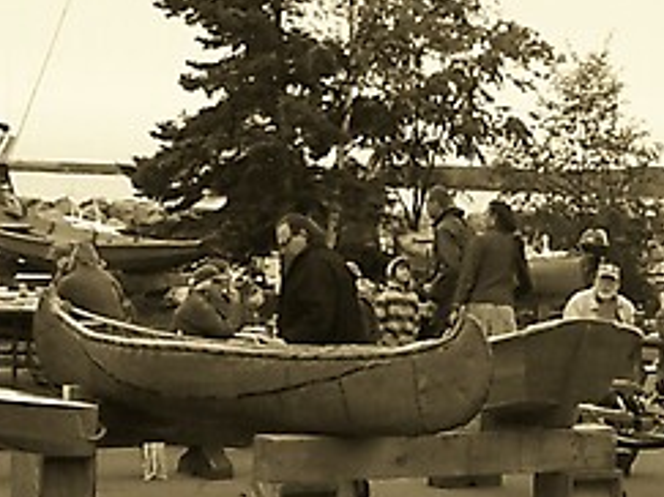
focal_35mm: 140
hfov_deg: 13.9
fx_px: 2684
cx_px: 642
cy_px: 352
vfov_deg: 10.6
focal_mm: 5.6
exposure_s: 1/350
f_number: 2.7
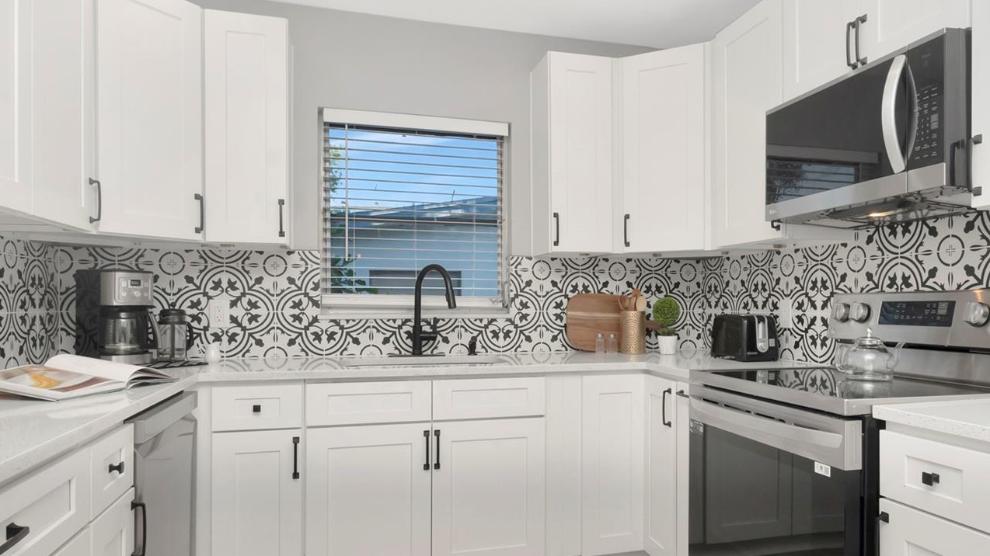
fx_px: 673
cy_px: 304
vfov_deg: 44.8
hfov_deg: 72.4
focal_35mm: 26
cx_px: 546
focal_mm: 13
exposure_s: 1/200
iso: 500
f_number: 9
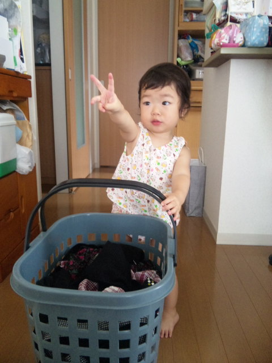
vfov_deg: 61.7
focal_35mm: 29
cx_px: 136
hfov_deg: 48.2
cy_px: 182
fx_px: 304
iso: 200
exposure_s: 1/17.7
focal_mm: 4.82
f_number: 2.8
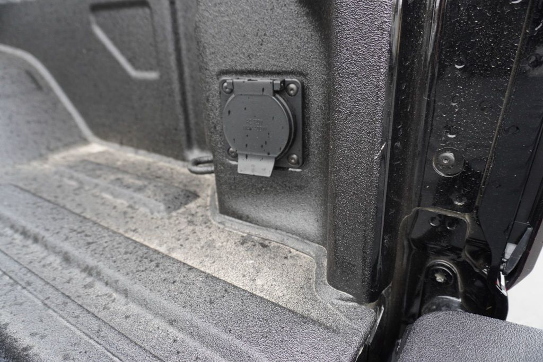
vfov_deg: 53.2
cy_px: 181
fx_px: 362
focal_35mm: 24
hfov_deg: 73.7
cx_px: 272
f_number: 4
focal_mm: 16
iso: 500
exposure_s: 1/60
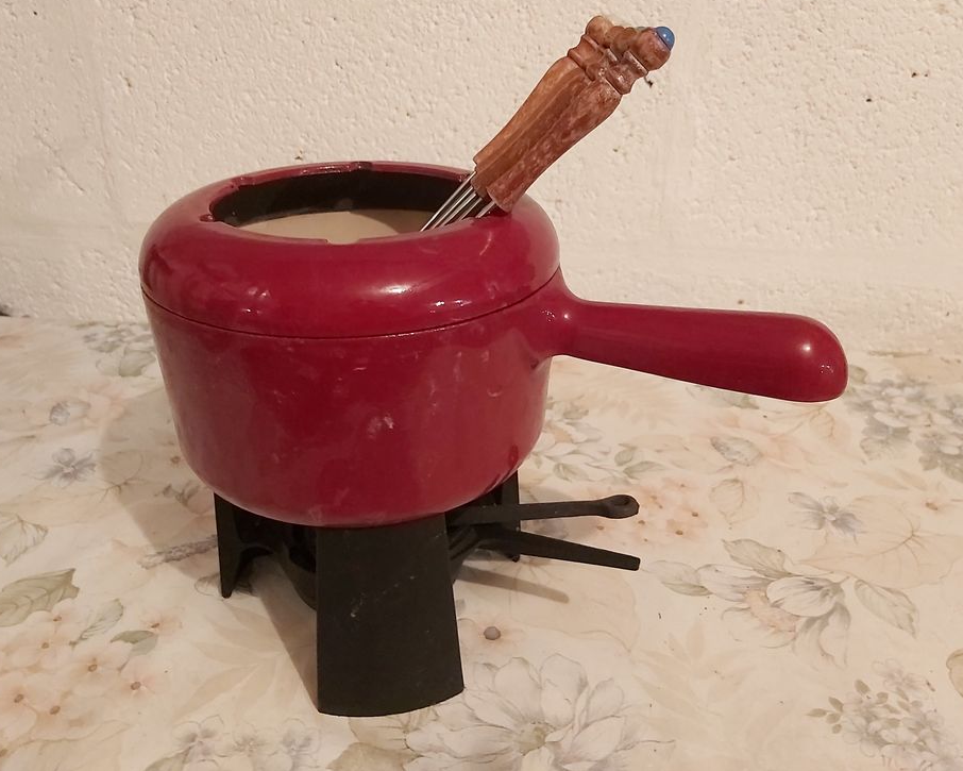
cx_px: 466
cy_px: 374
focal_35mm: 28
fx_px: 798
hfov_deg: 62.2
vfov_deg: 51.5
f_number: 1.7
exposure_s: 1/25
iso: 640
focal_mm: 3.92
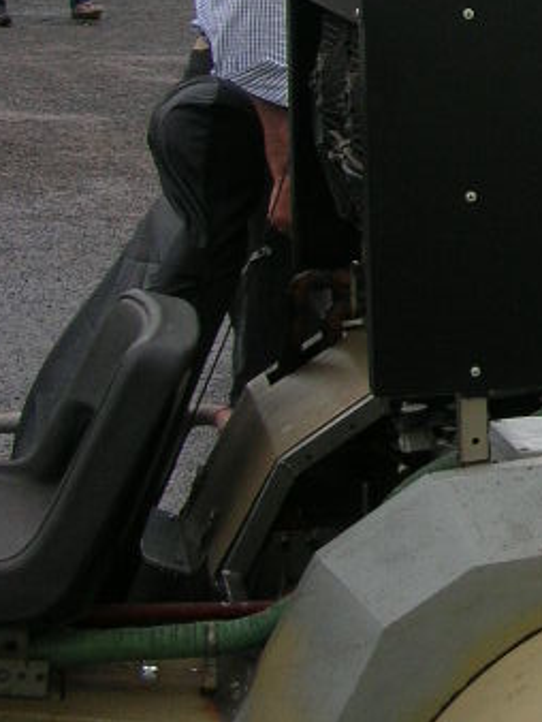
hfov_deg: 13.2
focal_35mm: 106
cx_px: 811
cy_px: 179
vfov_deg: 18.4
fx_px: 2210
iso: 50
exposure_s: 1/325
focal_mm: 5.8
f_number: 2.8
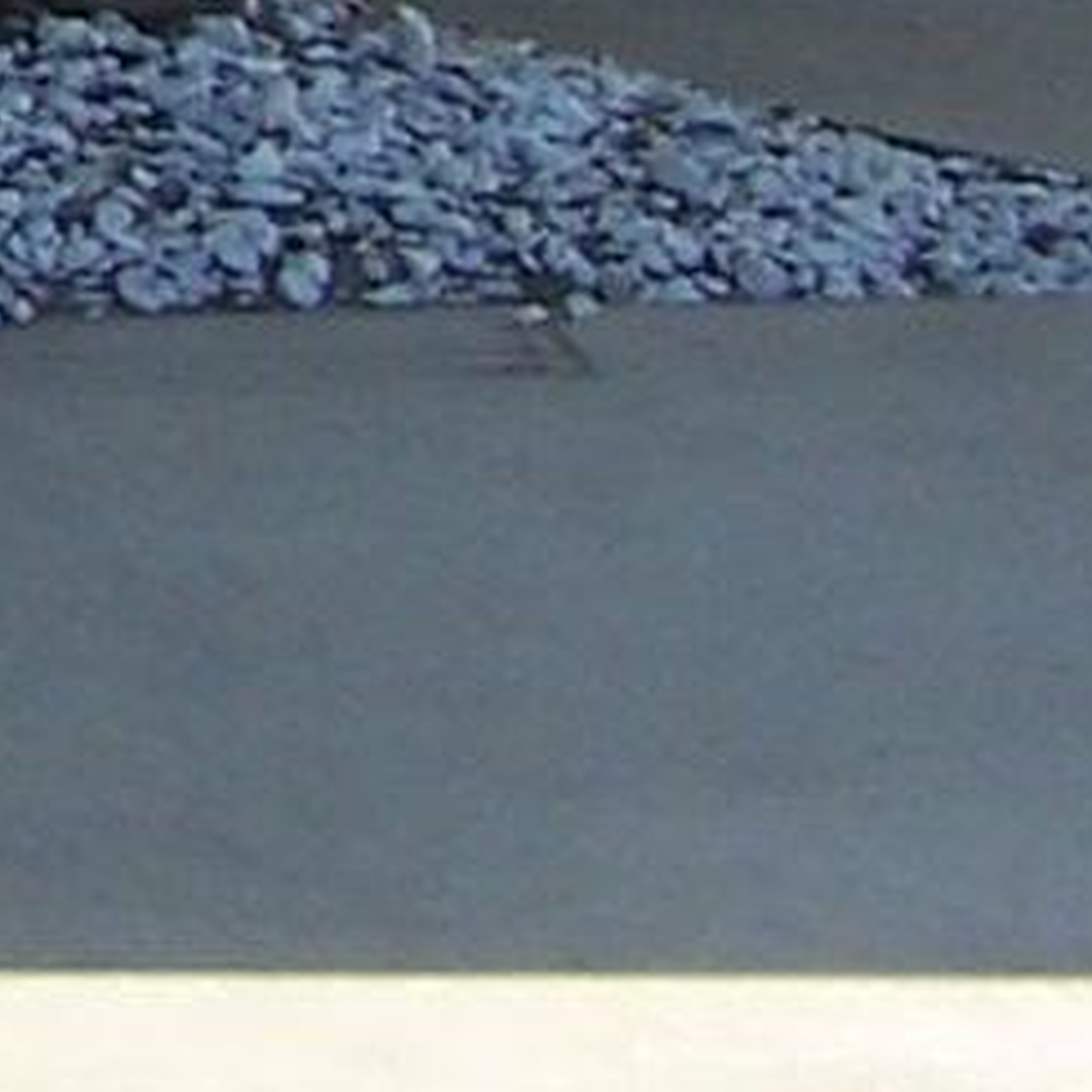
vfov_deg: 6.0
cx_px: -1591
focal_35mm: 281
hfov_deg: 6.0
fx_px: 10029
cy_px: -1524
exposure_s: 1/750
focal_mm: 6.3
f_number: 2.8
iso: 80
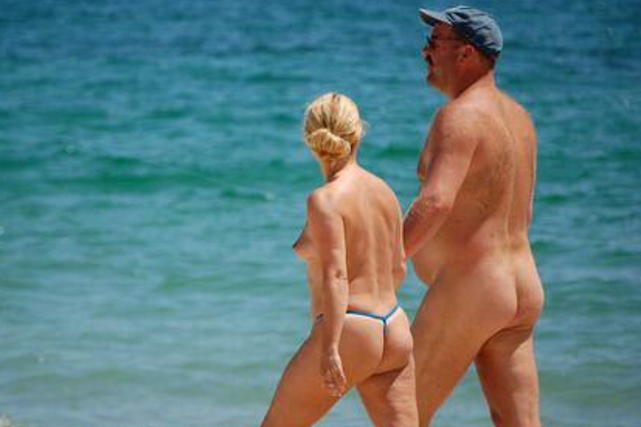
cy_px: 213
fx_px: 6799
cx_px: 278
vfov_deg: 3.6
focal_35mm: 382
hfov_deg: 5.4
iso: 400
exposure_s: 1/2000
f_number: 5.6
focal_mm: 200
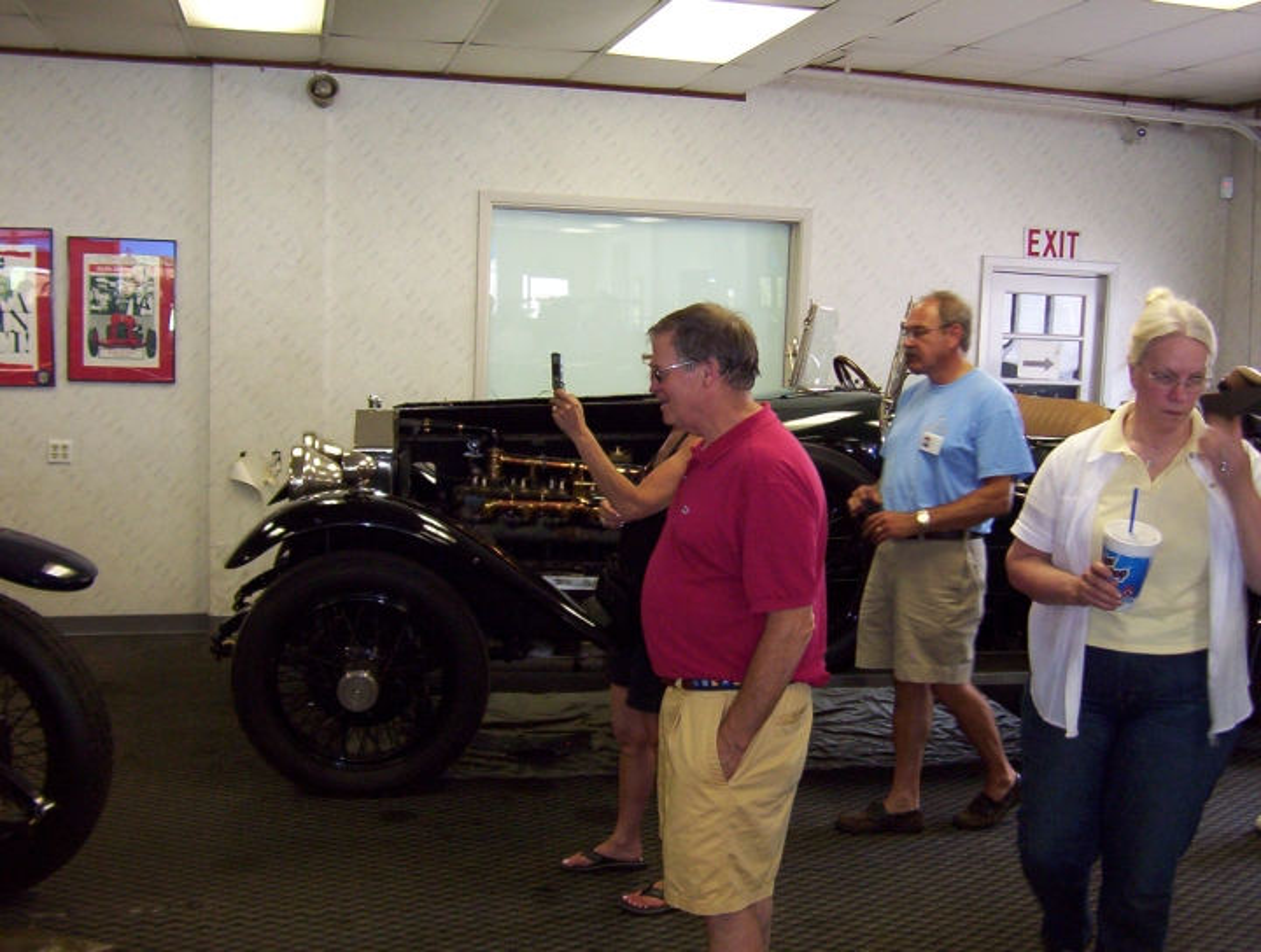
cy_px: 476
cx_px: 630
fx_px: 1315
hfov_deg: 51.2
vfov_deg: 39.8
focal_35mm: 36
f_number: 2.76
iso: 140
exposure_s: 1/30
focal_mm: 5.54
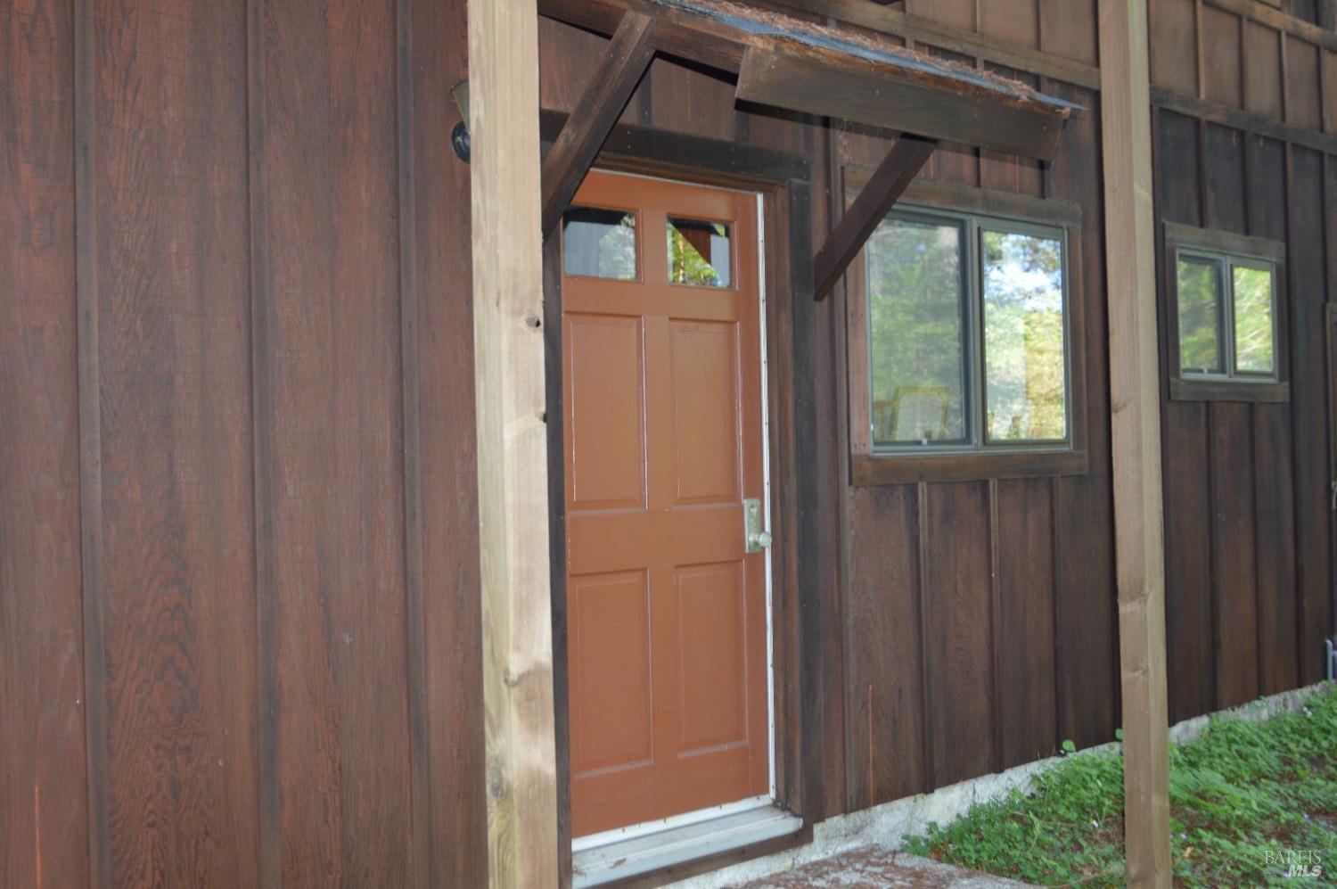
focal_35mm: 36
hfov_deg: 53.2
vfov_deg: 36.8
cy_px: 444
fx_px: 1336
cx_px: 668
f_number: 3.5
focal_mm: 24
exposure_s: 1/60
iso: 400
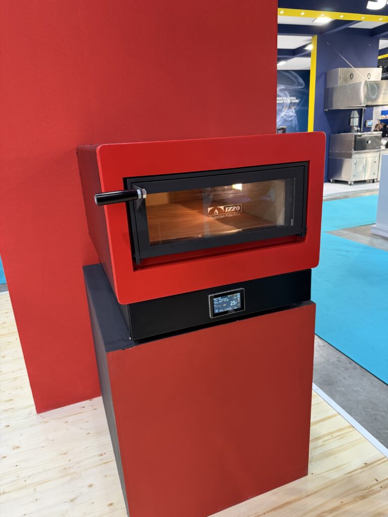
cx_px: 194
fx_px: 359
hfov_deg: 56.8
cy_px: 258
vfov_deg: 71.6
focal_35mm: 24
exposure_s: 1/50
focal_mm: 6.76
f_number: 1.78
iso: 160
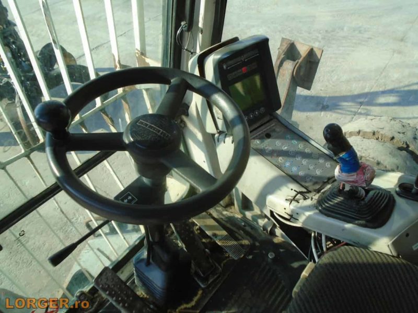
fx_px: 314
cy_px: 156
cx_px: 209
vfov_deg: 53.1
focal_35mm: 26
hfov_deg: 67.3
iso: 100
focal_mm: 4.6
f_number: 3.2
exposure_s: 1/400
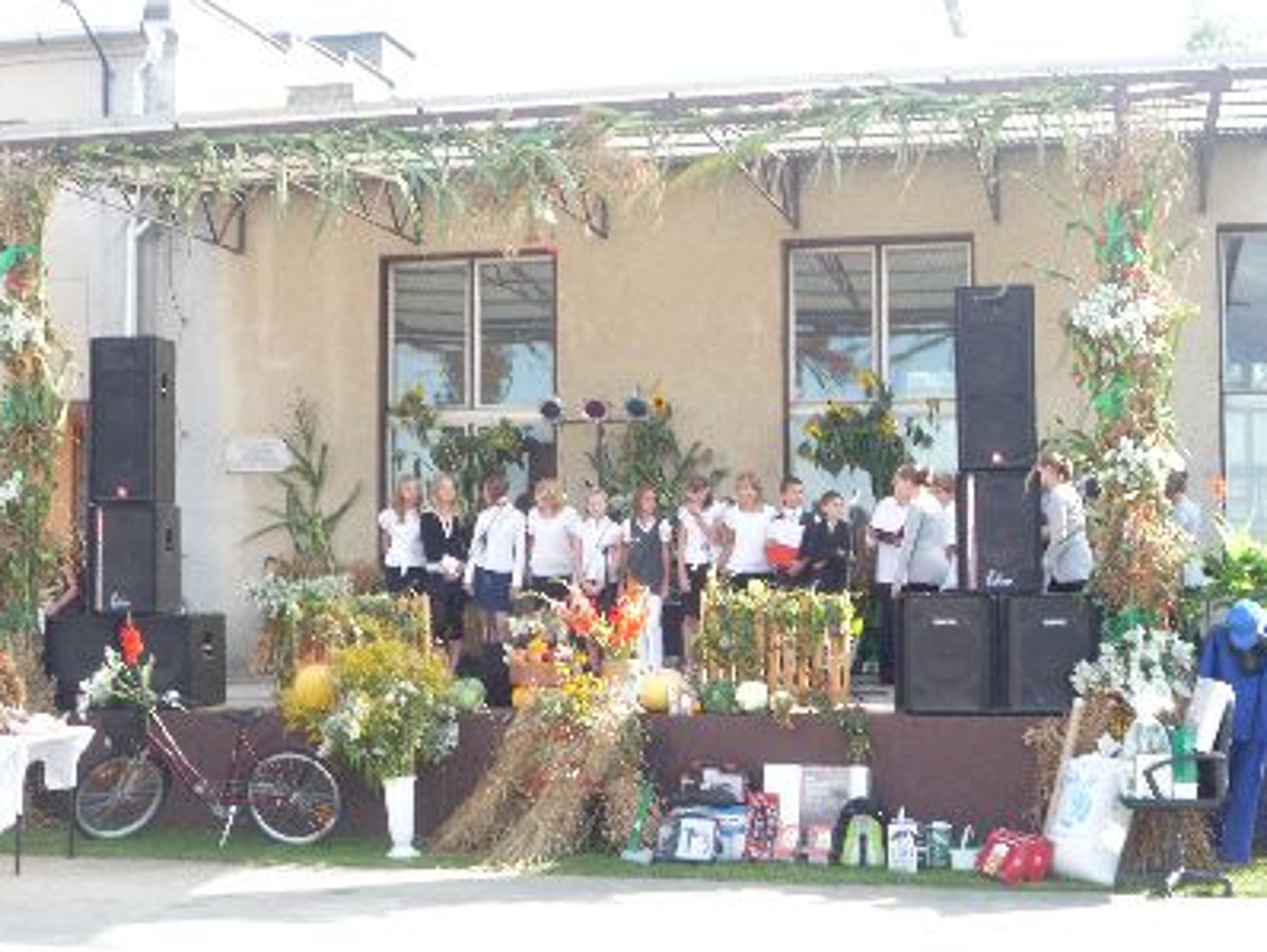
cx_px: 646
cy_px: 435
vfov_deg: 24.8
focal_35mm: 59
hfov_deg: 32.7
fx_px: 2161
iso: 100
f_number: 4.7
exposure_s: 1/100
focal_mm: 8.2
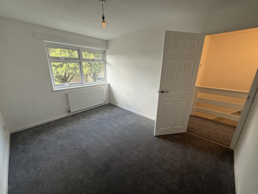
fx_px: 104
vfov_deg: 85.7
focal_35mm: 14
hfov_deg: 102.1
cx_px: 129
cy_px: 97
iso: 125
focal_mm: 2.22
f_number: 2.2
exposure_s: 1/100
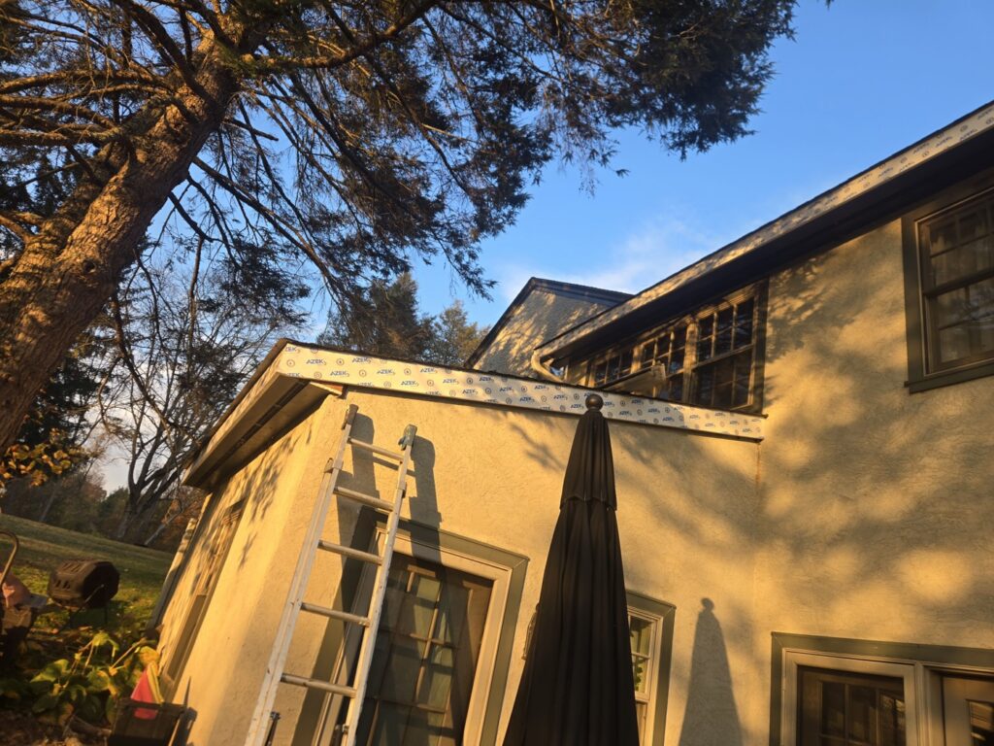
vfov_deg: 58.9
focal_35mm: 23
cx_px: 497
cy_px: 373
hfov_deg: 73.9
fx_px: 660
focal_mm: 5.4
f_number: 1.8
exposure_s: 1/274
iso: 25
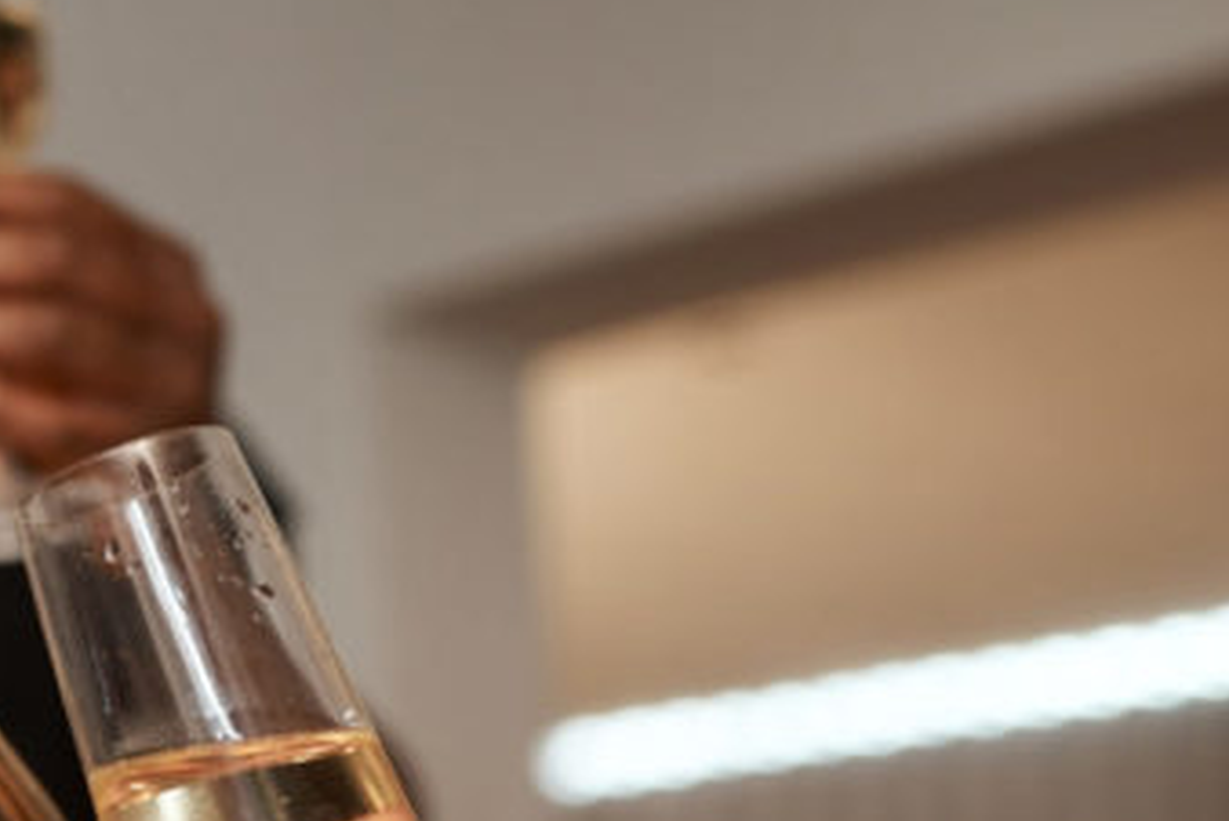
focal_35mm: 106
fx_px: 3622
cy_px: 1124
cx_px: -15
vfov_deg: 12.5
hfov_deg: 18.7
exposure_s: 1/125
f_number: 2.2
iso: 320
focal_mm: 35
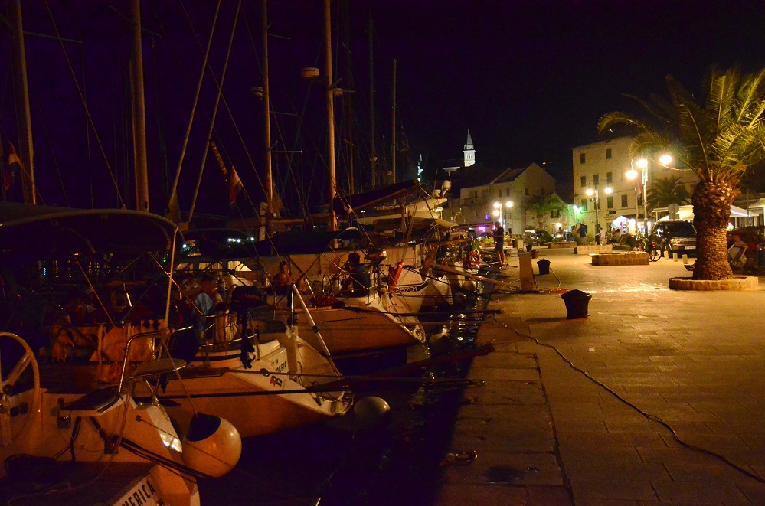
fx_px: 636
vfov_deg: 43.4
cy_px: 253
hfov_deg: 62.0
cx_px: 382
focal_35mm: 30
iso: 6400
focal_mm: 20
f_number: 4
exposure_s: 1/60
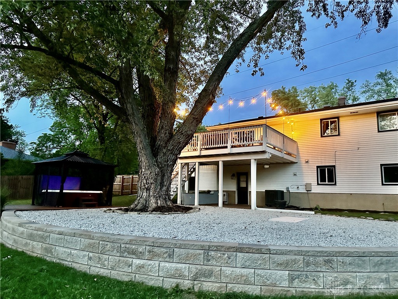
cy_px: 150
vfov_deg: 56.8
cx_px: 199
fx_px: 276
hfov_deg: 71.6
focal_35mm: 24
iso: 1000
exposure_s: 1/30
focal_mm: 6.86
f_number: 1.78
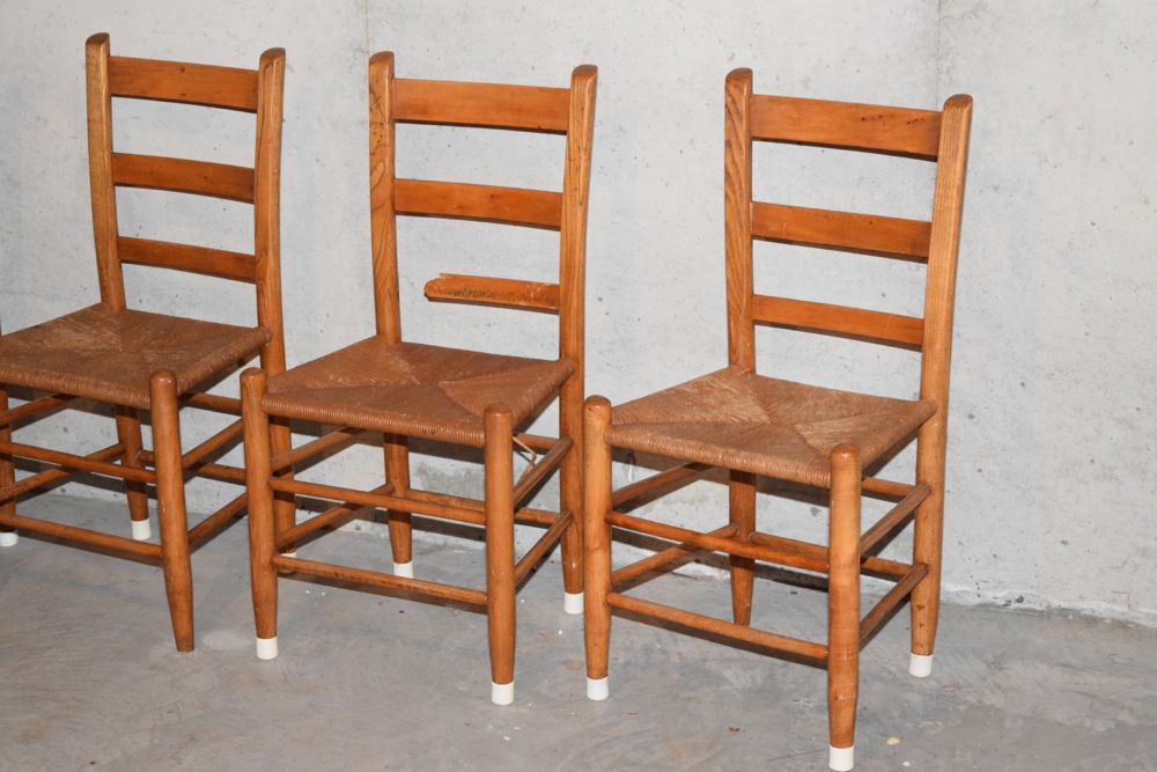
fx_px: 2314
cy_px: 386
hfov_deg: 28.1
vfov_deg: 18.9
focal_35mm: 72
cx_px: 578
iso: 3200
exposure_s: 1/60
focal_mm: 48
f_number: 5.3
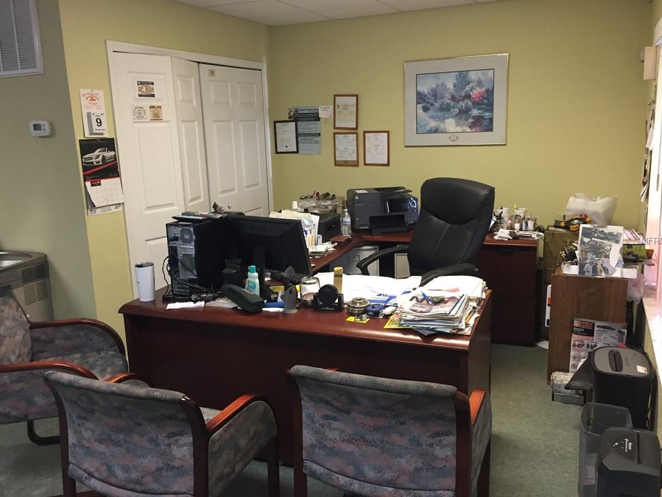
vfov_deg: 46.8
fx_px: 574
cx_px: 338
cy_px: 240
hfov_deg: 60.0
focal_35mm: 30
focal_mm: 4.15
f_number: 2.2
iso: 100
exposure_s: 1/30
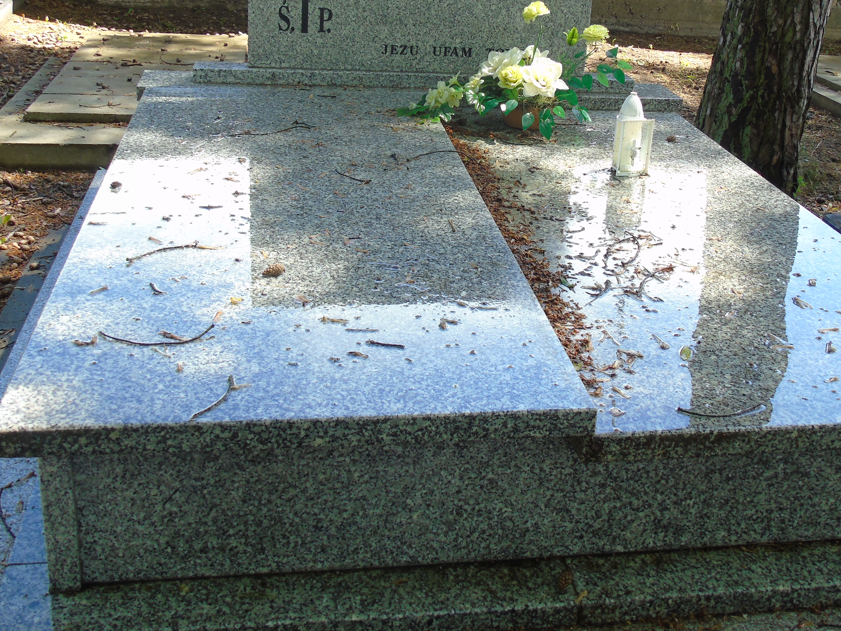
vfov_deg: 35.6
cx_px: 468
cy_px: 203
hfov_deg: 46.7
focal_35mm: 40
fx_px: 972
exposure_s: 1/125
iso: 80
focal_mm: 5.2
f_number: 3.6
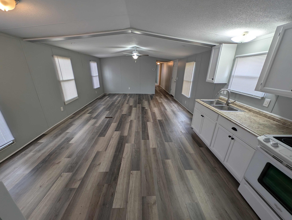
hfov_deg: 110.5
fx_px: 101
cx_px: 146
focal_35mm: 12
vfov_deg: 94.6
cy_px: 110
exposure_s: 1/120
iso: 58
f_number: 1.95
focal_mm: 2.23
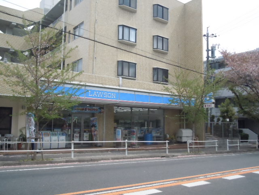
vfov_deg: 42.9
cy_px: 98
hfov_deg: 55.4
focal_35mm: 33
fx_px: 247
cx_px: 130
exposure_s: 1/800
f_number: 8
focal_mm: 5.9
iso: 800
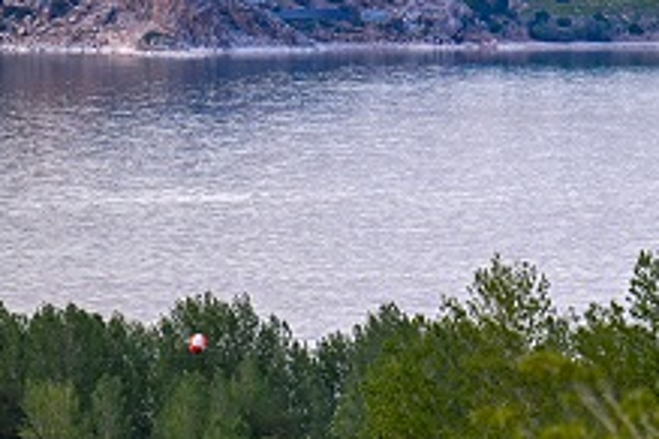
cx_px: 629
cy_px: -87
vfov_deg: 1.3
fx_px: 20025
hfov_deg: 1.9
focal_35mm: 1094
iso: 320
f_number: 6.3
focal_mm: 400
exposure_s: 1/125
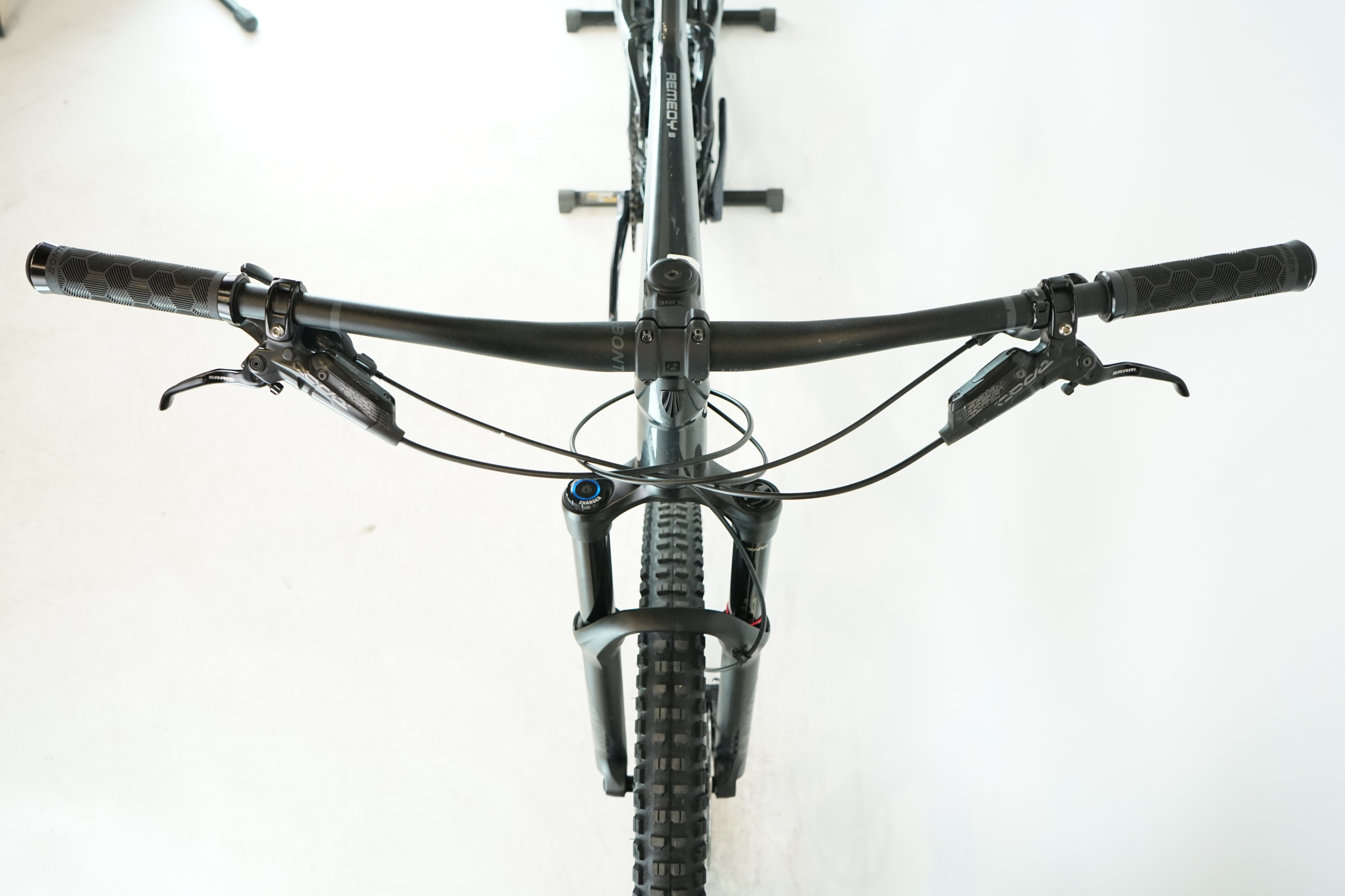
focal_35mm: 28
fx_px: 1046
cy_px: 448
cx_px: 672
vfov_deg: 46.4
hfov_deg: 65.5
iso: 2500
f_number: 5.6
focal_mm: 28
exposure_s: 1/200
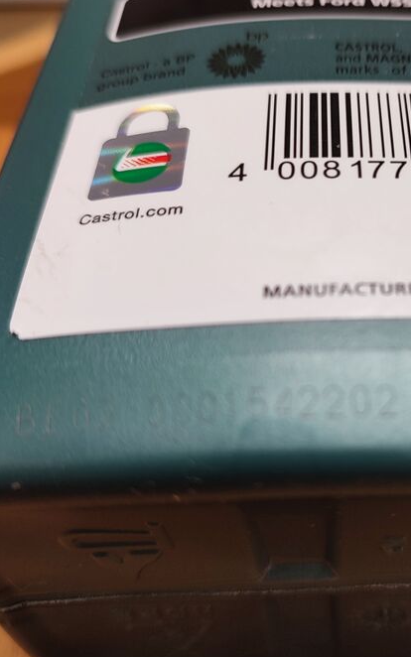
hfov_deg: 30.3
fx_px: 734
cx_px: 347
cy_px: 315
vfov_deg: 48.2
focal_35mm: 41
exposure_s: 1/33
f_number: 1.9
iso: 222
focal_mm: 6.04
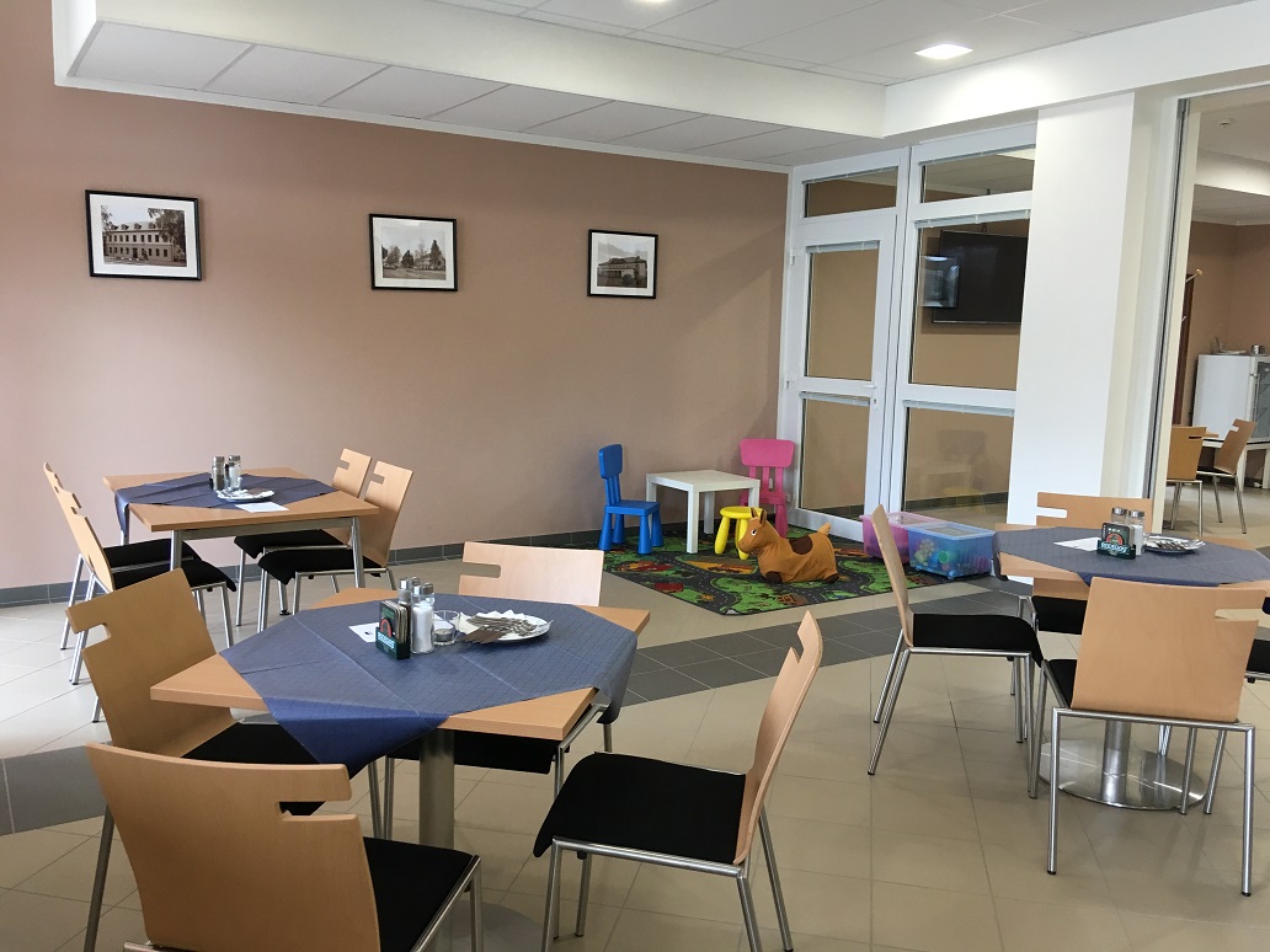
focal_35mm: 29
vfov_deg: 48.2
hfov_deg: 61.7
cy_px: 476
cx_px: 635
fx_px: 1064
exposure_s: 1/33
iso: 100
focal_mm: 4.15
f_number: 2.2
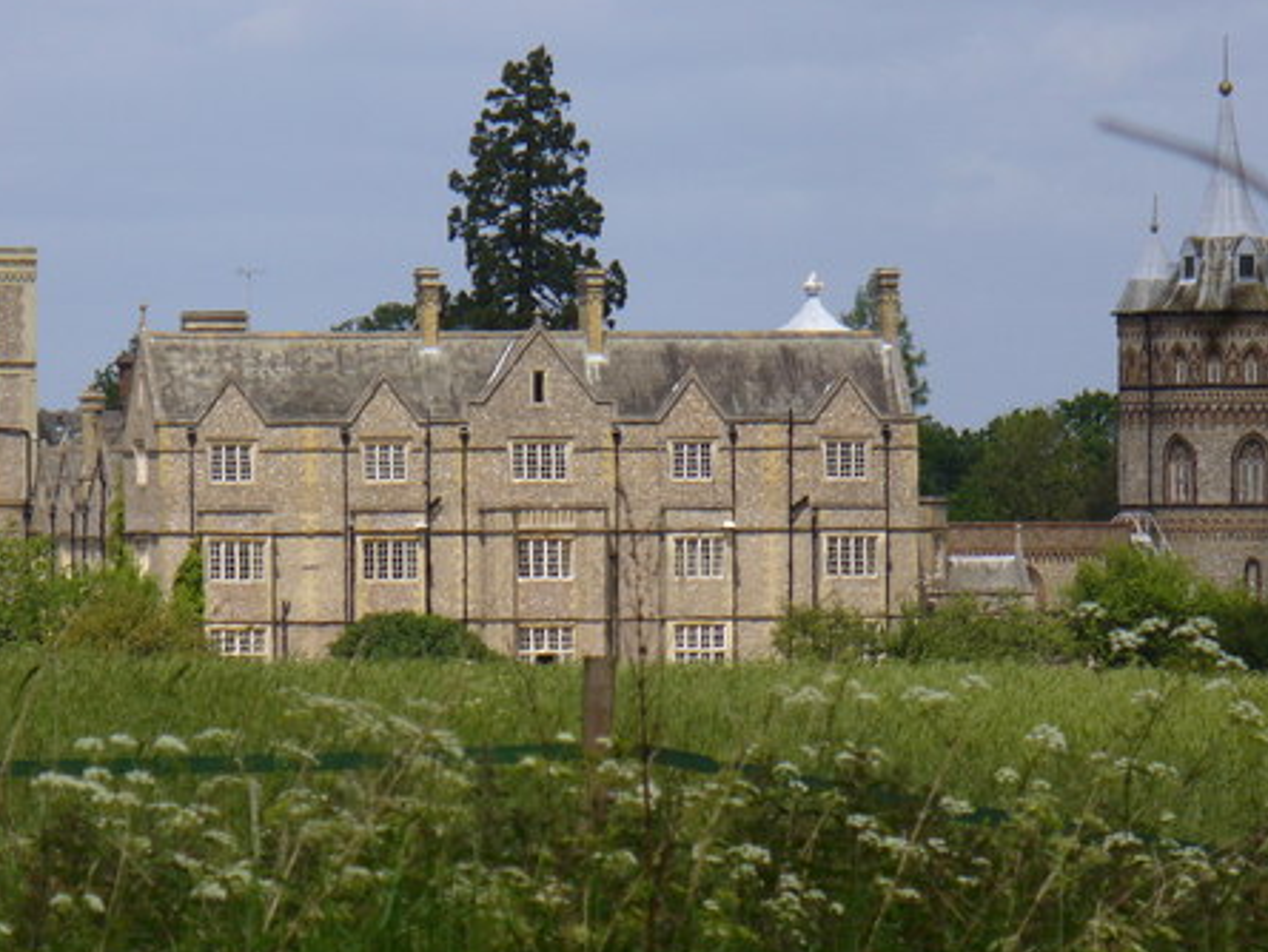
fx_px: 11688
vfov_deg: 4.7
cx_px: 607
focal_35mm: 319
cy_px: 533
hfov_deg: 6.2
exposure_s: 1/800
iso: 80
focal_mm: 36.6
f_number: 4.5
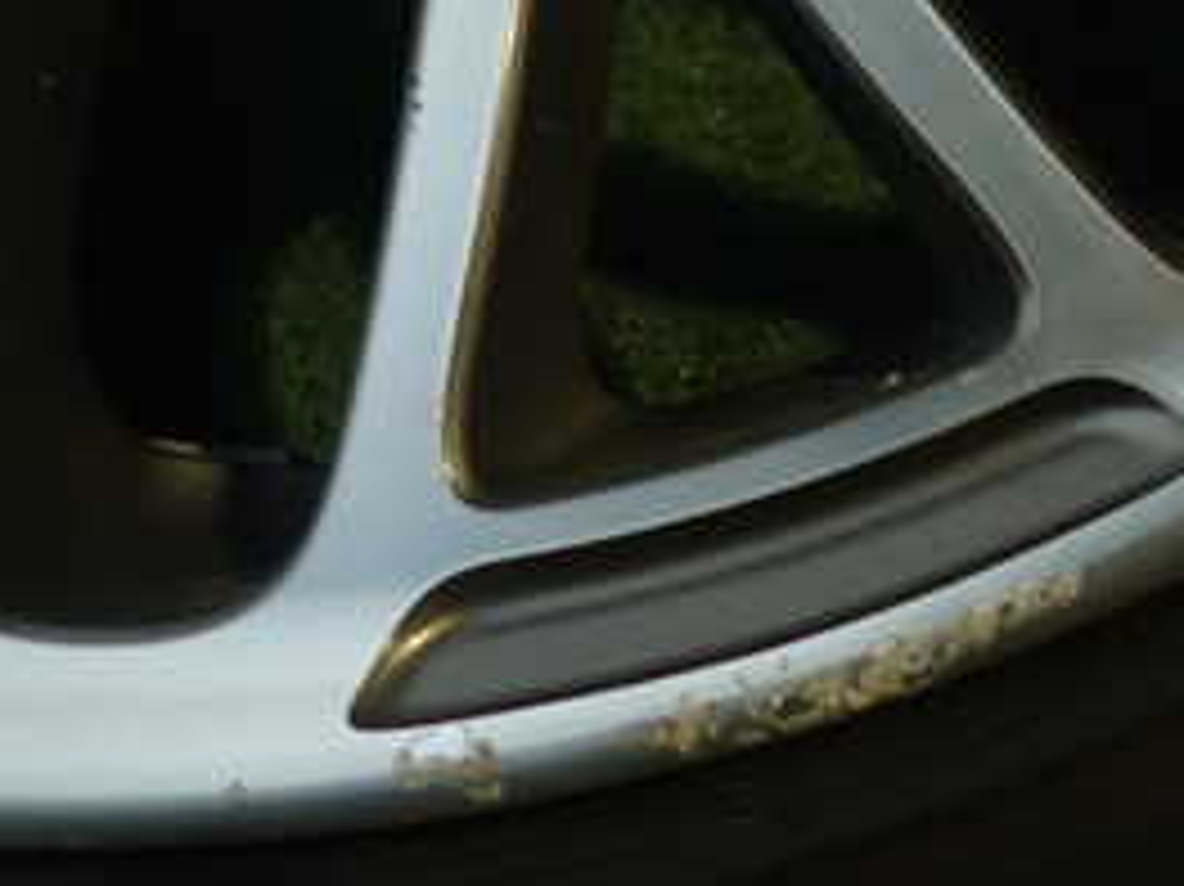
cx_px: 1130
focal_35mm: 57
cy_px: 0
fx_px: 1949
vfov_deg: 24.5
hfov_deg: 31.7
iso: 200
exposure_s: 1/30
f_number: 2
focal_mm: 4.5
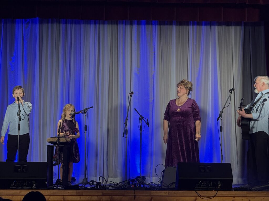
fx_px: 933
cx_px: 134
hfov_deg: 16.4
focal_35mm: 120
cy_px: 100
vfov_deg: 12.3
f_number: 2.8
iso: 320
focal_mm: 15.66
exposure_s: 1/50
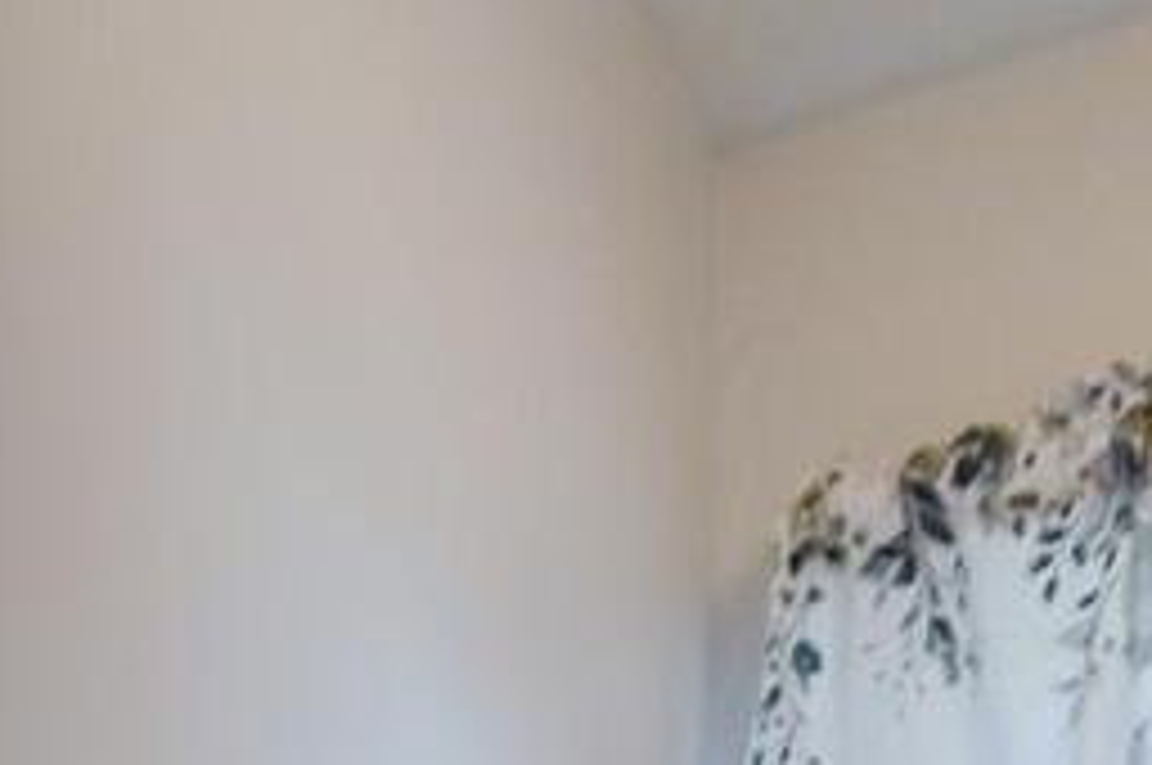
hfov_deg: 20.9
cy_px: 2002
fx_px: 2876
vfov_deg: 11.6
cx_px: -284
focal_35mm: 90
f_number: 3.2
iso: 400
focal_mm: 16
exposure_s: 1/250
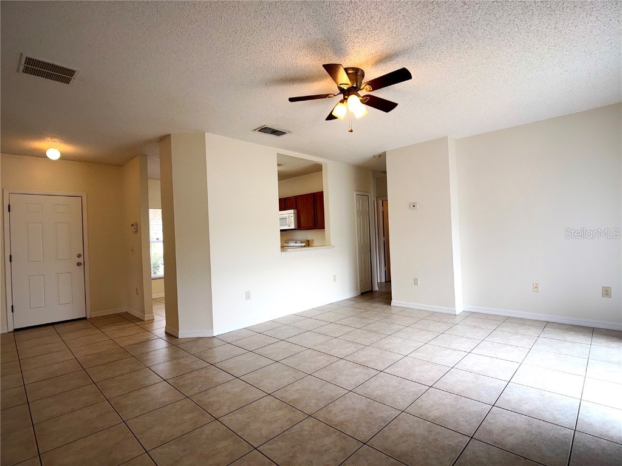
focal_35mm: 24
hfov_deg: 71.6
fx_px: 431
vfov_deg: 56.8
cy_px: 233
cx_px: 311
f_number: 1.78
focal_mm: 6.76
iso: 80
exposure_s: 1/319
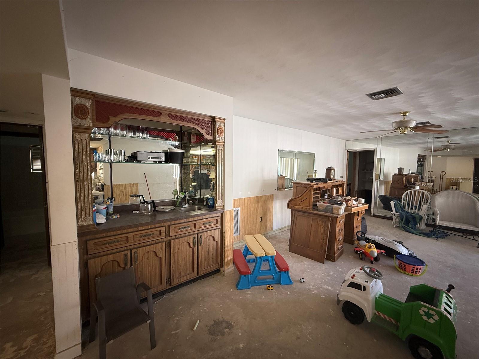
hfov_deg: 102.1
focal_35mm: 14
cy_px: 180
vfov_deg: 85.7
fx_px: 194
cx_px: 240
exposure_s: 1/60
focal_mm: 2.22
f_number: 2.2
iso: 200
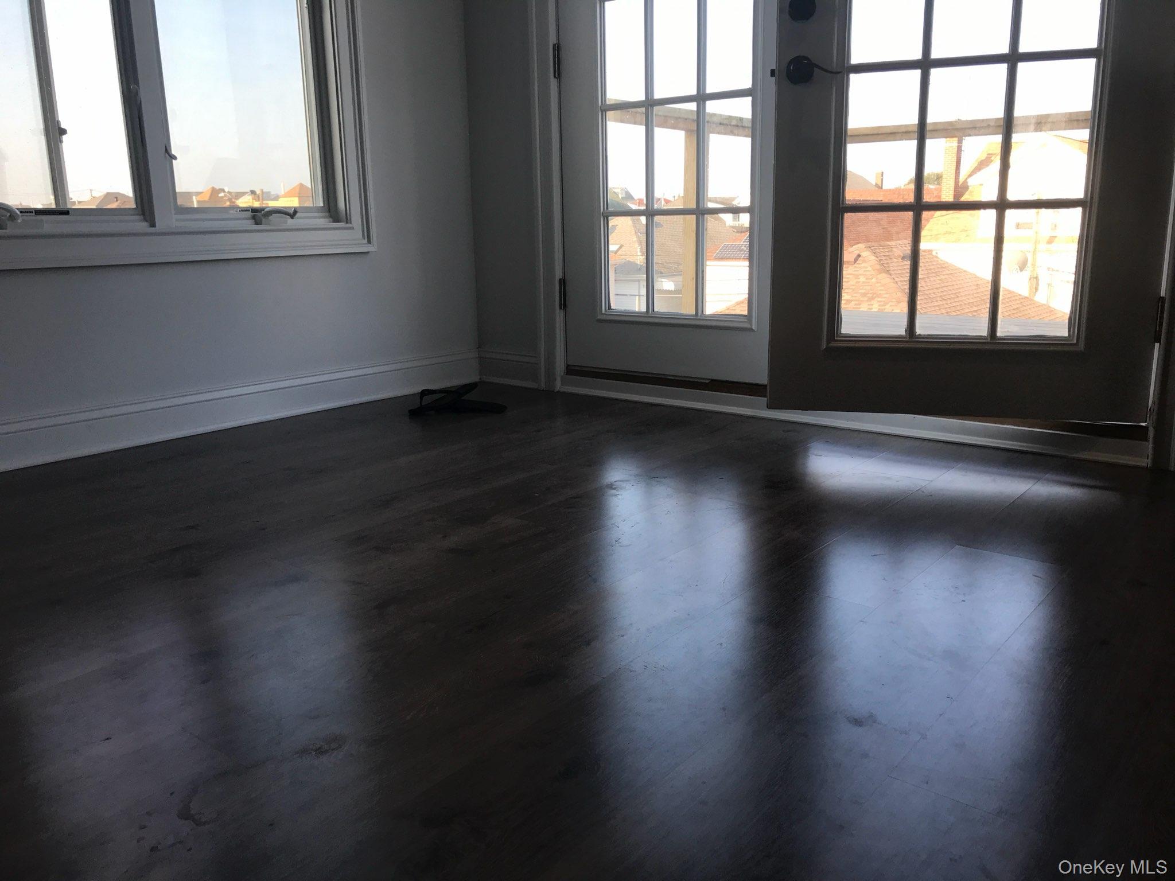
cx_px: 588
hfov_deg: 63.4
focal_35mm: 28
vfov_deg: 49.7
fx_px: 950
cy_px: 440
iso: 20
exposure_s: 1/262
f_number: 1.8
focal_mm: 3.99
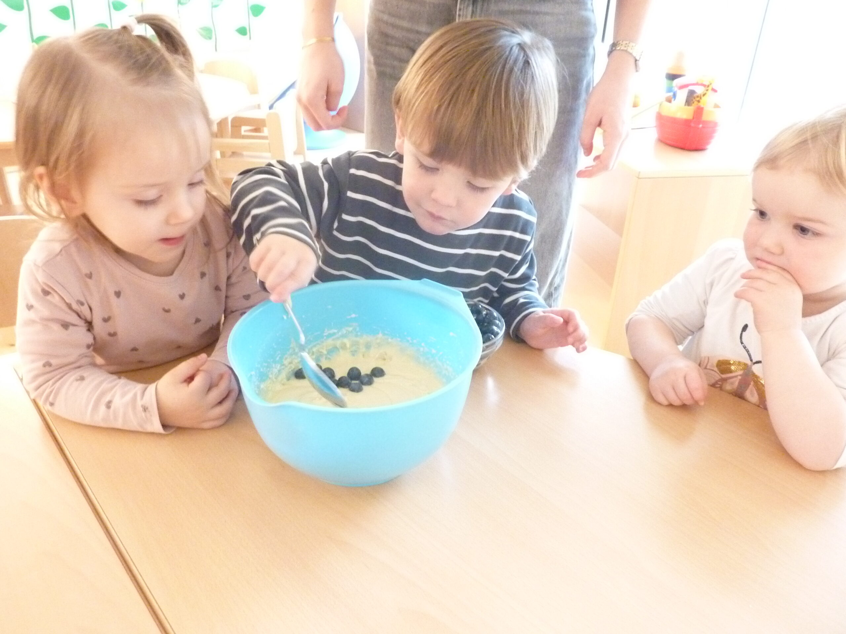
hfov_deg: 69.4
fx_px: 611
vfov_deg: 54.9
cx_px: 423
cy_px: 317
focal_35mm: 25
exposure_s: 1/13
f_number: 3.3
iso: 800
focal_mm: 4.1
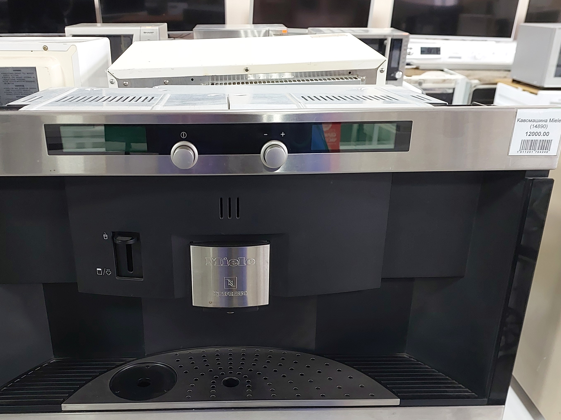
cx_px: 228
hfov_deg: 53.6
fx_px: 551
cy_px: 278
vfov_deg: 41.3
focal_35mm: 34
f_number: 1.8
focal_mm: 5.06
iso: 320
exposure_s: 1/25
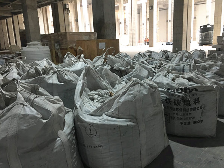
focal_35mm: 29
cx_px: 112
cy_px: 84
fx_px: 188
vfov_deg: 48.2
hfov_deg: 61.7
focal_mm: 4.15
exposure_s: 1/15
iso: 80
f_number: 2.2
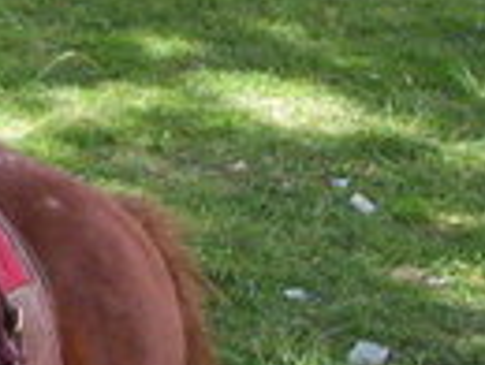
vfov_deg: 8.0
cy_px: 7
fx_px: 2611
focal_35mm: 186
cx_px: -403
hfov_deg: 10.0
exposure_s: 1/144
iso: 100
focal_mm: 4.99
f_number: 4.5
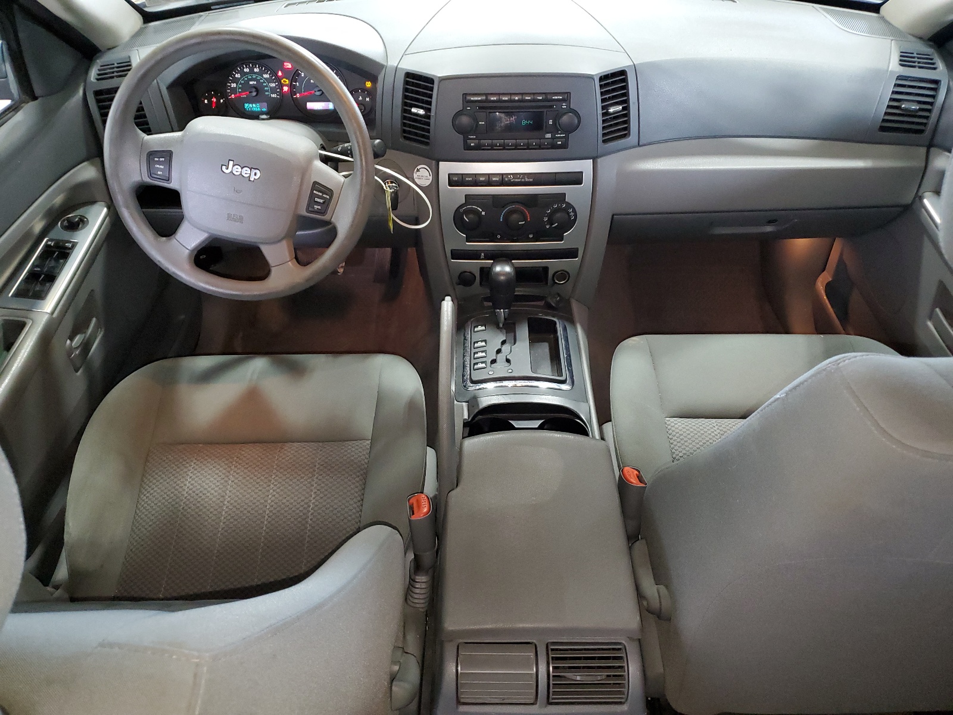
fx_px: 716
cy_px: 358
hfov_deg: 67.3
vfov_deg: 53.1
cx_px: 476
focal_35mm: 26
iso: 354
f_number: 1.5
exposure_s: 1/33
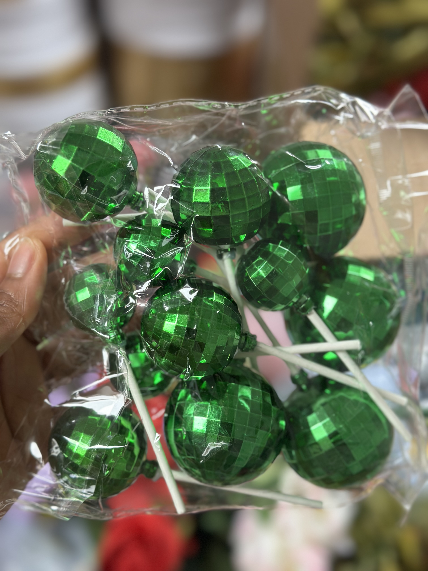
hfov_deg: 30.3
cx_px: 214
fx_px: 791
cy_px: 286
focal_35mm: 48
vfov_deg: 39.7
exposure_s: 1/65
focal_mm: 6.86
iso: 125
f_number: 1.78
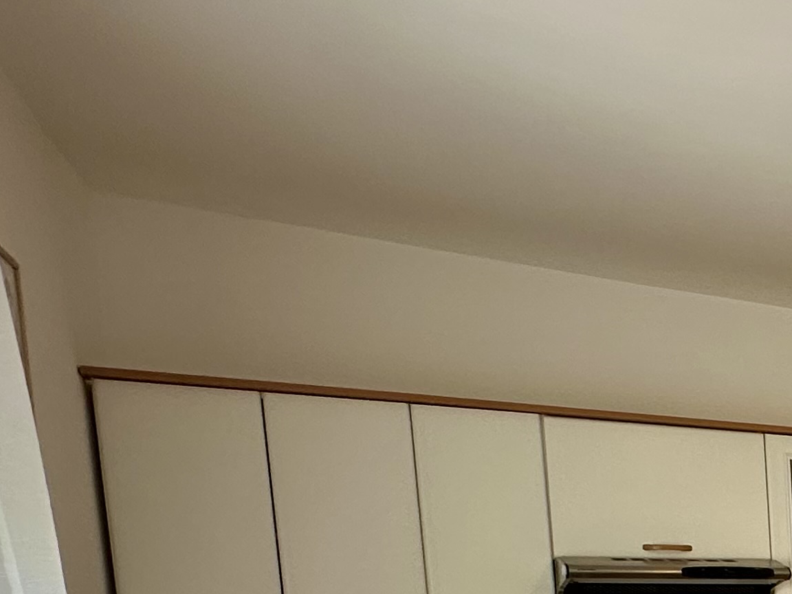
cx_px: 1194
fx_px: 1121
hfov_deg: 27.1
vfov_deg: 26.1
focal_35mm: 49
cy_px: 732
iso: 100
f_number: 2.2
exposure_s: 1/99
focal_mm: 2.22
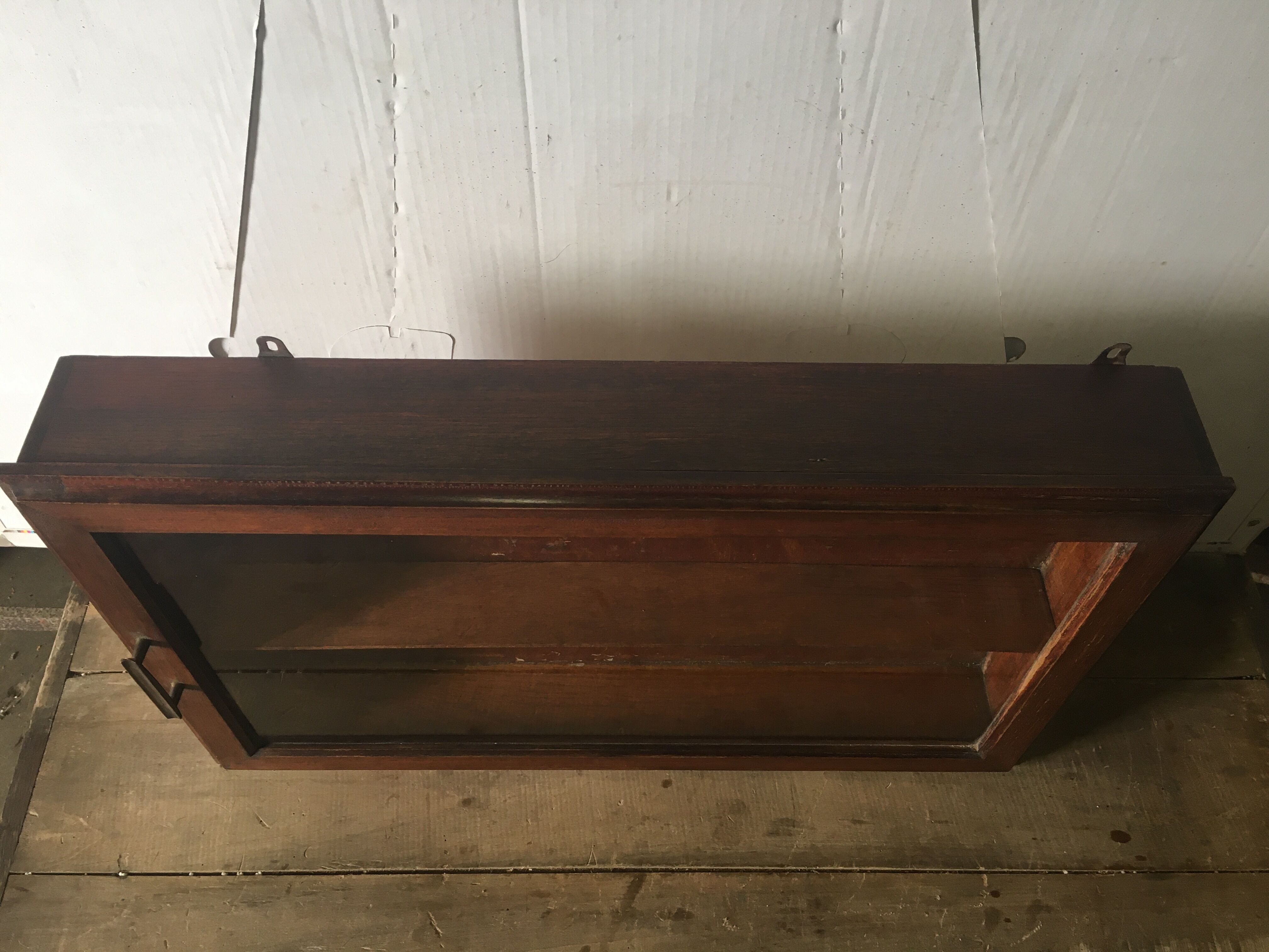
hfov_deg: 61.7
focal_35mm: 29
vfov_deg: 48.2
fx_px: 1063
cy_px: 476
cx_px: 634
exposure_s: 1/33
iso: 64
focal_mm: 4.15
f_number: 2.2
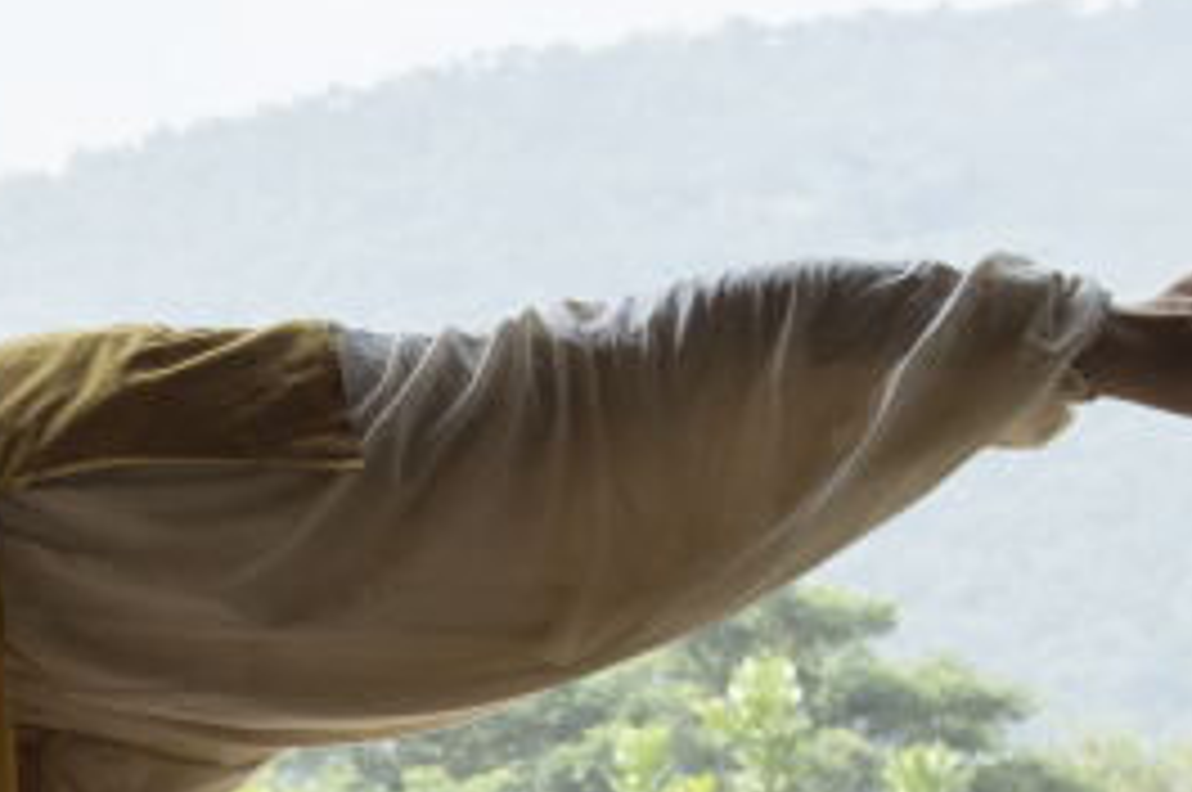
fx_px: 5126
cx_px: -229
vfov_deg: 8.6
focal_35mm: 155
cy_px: 1303
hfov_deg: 12.9
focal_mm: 38
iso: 100
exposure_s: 1/250
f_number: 6.3
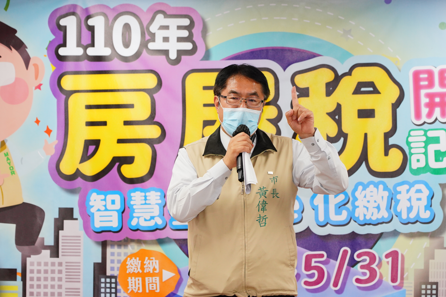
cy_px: 148
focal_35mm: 157
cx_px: 223
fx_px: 1945
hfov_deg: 13.1
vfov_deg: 8.7
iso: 1600
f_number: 5
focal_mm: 105
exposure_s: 1/200
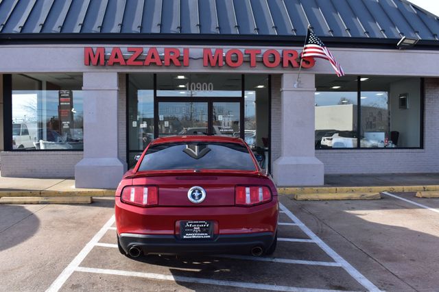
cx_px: 220
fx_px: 402
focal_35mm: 33
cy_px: 146
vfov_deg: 39.9
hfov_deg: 57.2
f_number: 10
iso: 400
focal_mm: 22
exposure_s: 1/250
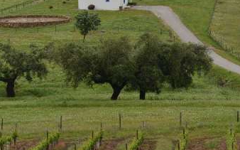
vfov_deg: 7.7
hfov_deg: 12.4
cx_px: 112
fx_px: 1105
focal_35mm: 169
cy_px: -7
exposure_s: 1/250
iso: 125
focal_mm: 70
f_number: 8
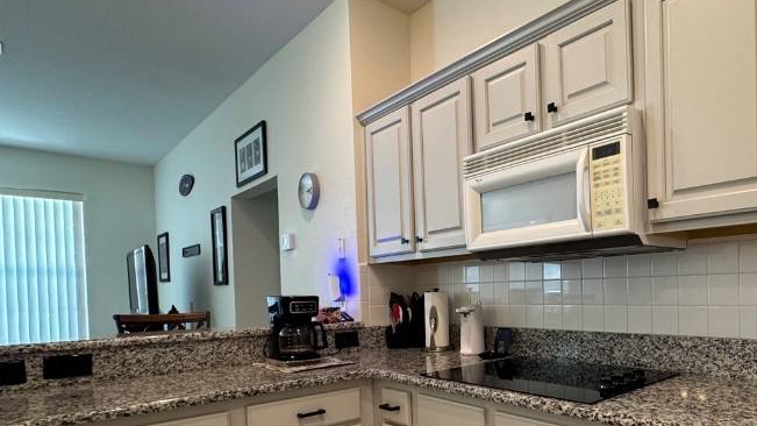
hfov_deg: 72.1
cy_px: 304
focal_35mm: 24
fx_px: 482
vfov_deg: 46.4
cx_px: 549
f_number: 2.2
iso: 200
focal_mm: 2.22
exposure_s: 1/60
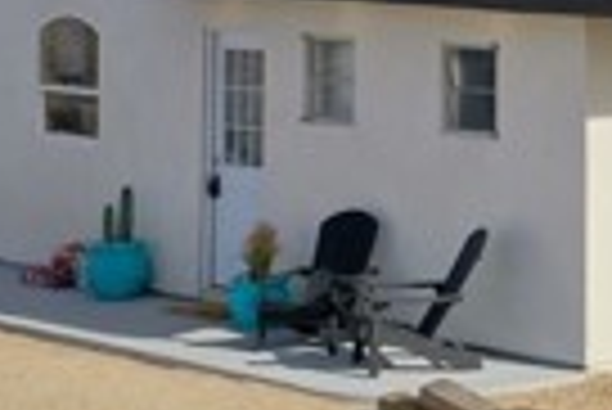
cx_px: 1035
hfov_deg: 14.1
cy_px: 2
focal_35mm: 132
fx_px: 2246
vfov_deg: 10.3
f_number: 5.6
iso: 100
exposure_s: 1/400
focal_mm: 10.26
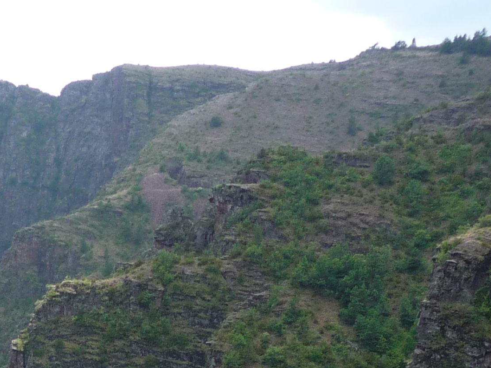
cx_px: 48
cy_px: 515
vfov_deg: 14.2
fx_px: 1404
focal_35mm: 99
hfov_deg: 19.5
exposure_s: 1/250
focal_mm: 5.2
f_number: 4
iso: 100
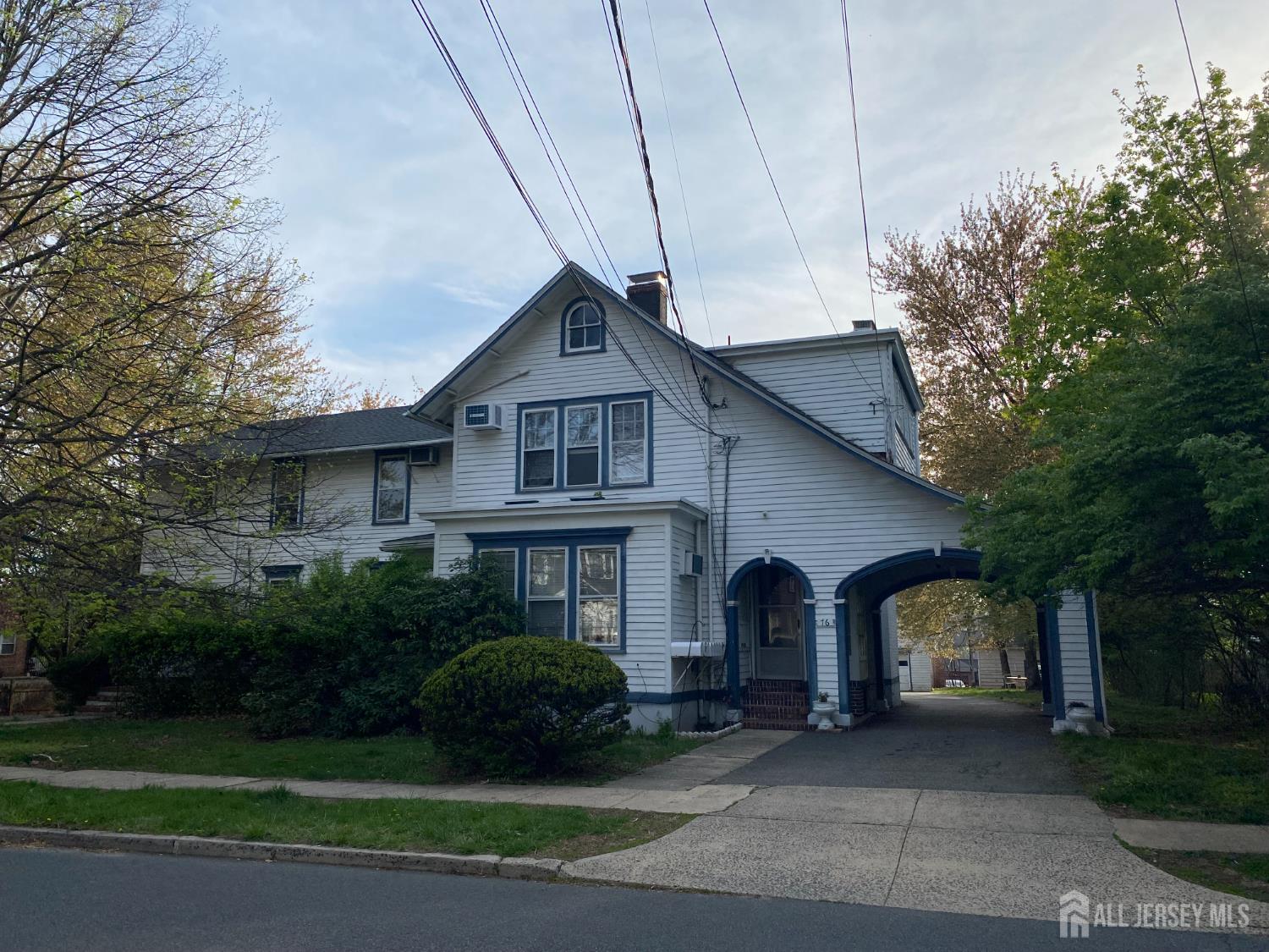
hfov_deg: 67.3
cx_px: 634
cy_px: 476
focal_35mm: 26
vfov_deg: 53.1
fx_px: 953
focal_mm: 4.25
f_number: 1.8
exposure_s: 1/3846
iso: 32
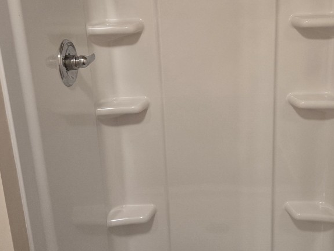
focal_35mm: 41
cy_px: 93
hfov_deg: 45.6
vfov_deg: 35.0
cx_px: 195
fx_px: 396
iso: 250
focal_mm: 5.4
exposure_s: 1/120
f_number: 1.8
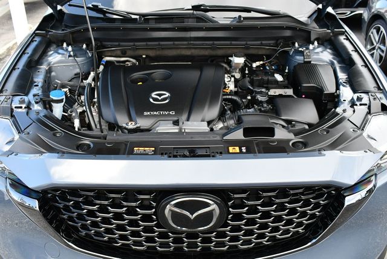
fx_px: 387
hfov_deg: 53.1
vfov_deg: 36.9
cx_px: 194
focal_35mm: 36
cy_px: 130
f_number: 5
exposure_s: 1/250
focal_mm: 18
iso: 400
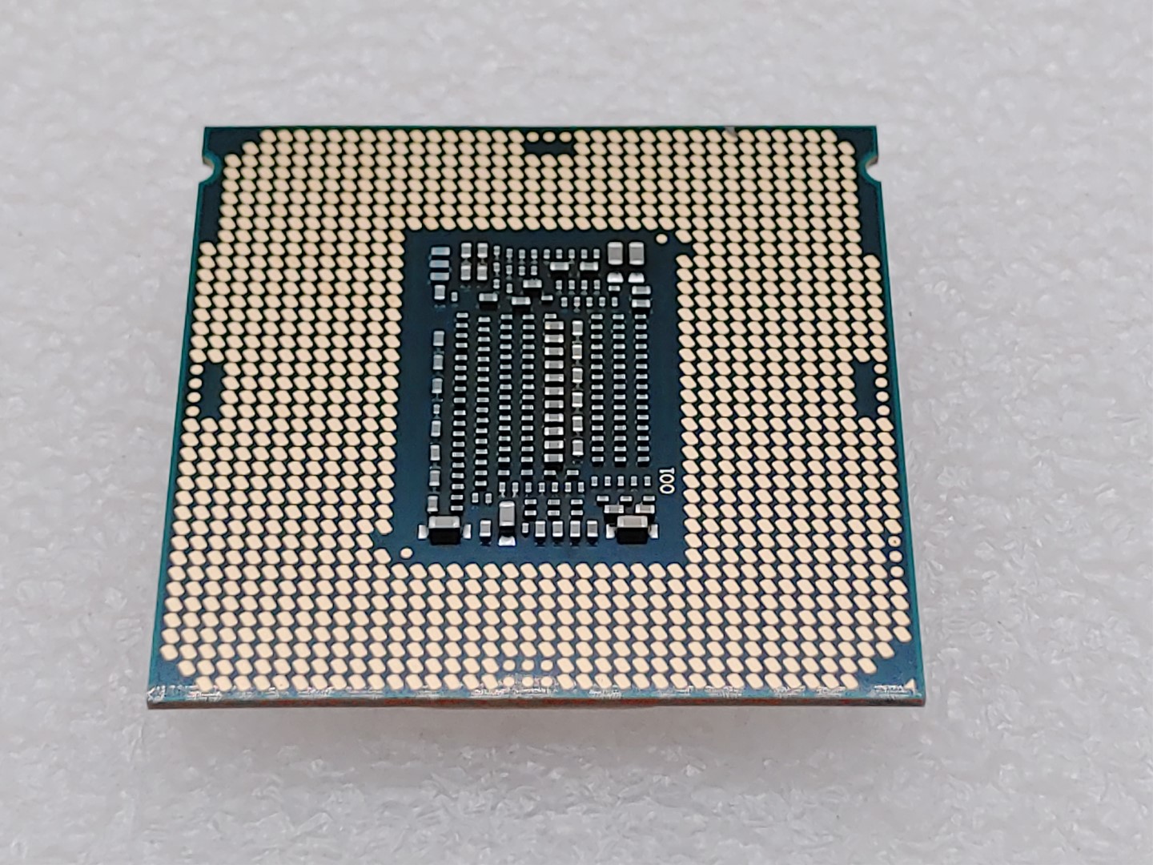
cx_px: 576
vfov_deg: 17.8
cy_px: 432
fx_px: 2765
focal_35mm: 83
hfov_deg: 23.6
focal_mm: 4.36
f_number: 1.8
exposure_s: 1/115
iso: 50
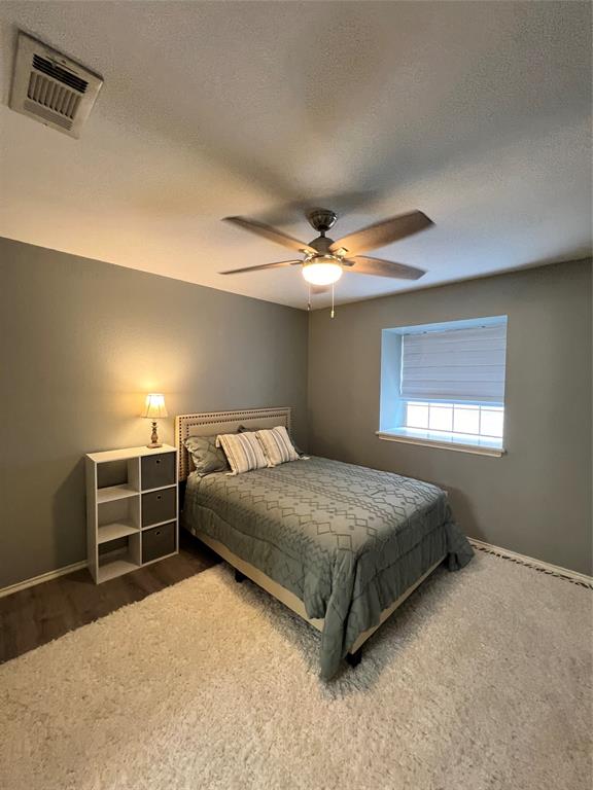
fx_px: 297
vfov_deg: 106.2
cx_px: 296
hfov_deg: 89.9
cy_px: 395
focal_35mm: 13
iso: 250
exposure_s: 1/60
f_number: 1.8
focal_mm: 1.57
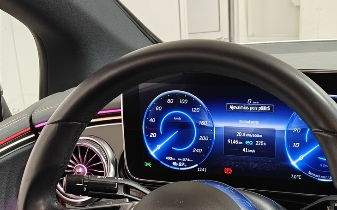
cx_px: 178
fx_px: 634
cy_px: 242
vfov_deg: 18.0
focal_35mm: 69
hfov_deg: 29.8
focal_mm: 5.59
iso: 160
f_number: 1.8
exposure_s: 1/33
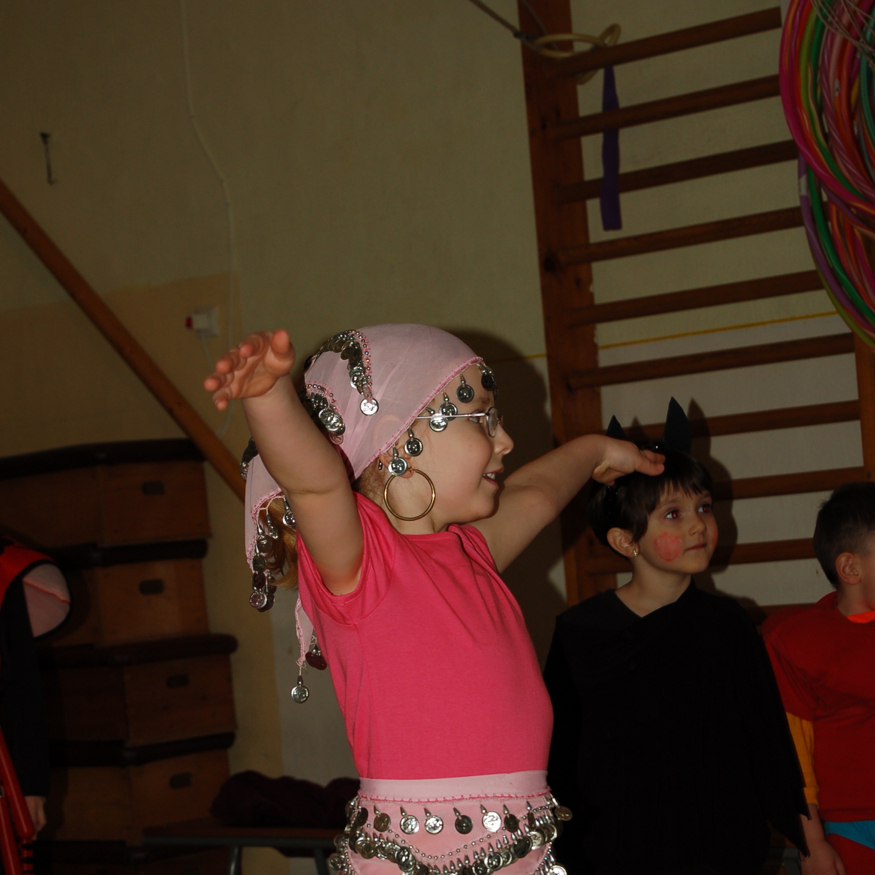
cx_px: 438
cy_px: 636
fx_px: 2860
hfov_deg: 17.4
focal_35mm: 100
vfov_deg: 17.3
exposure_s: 1/125
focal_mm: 52
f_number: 5.6
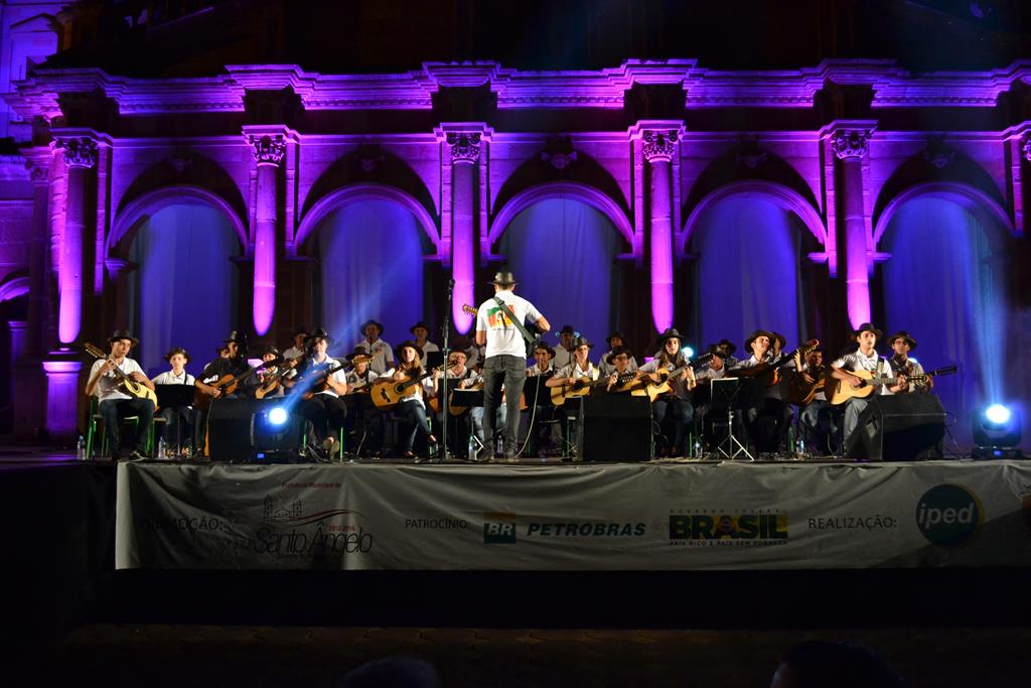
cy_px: 344
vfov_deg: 40.0
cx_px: 516
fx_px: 945
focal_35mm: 33
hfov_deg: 57.2
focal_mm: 22
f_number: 4.5
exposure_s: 1/80
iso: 1600
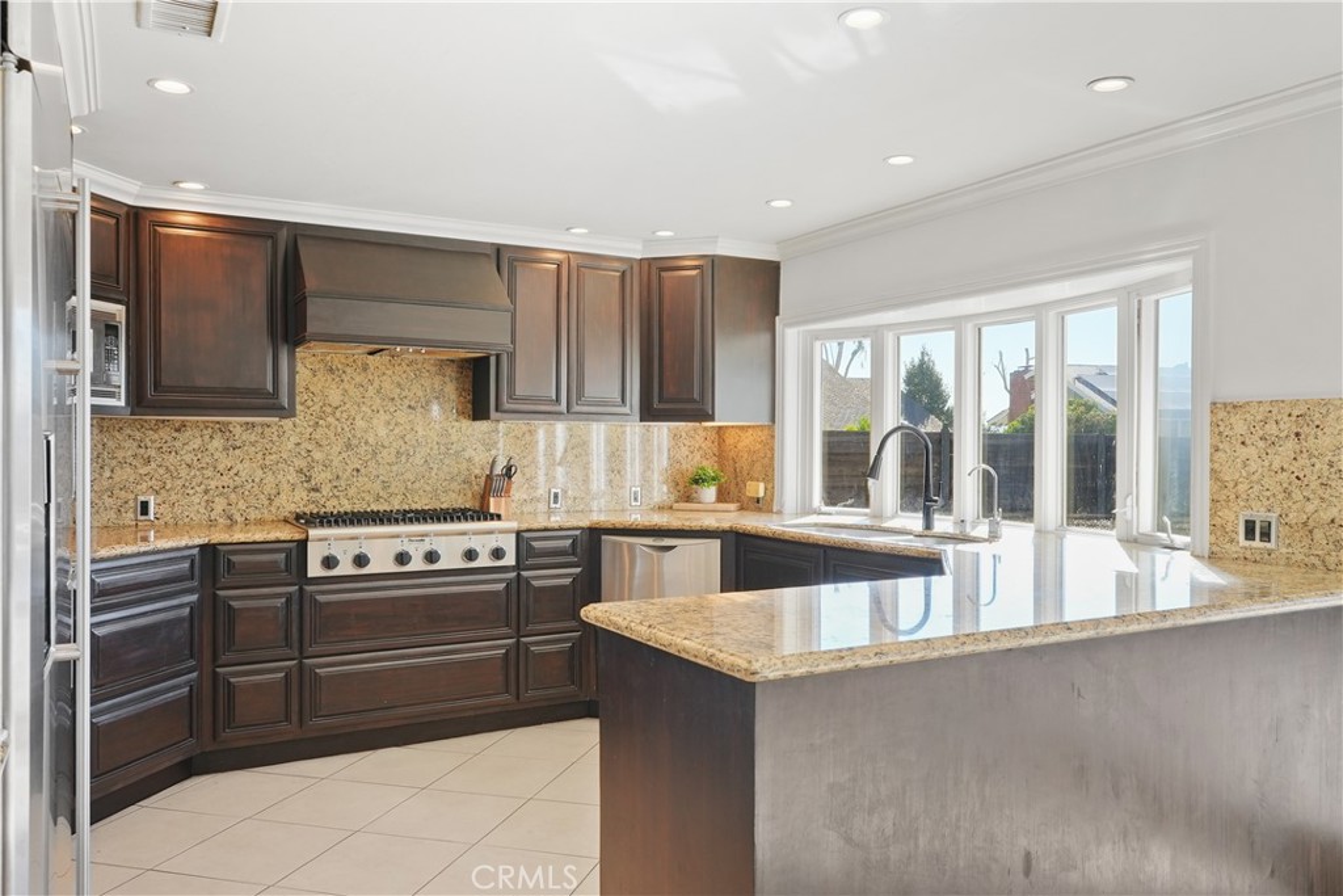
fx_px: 951
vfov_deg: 50.4
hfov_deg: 70.4
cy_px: 448
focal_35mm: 26
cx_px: 672
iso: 500
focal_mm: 25.5
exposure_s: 1/15
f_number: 9
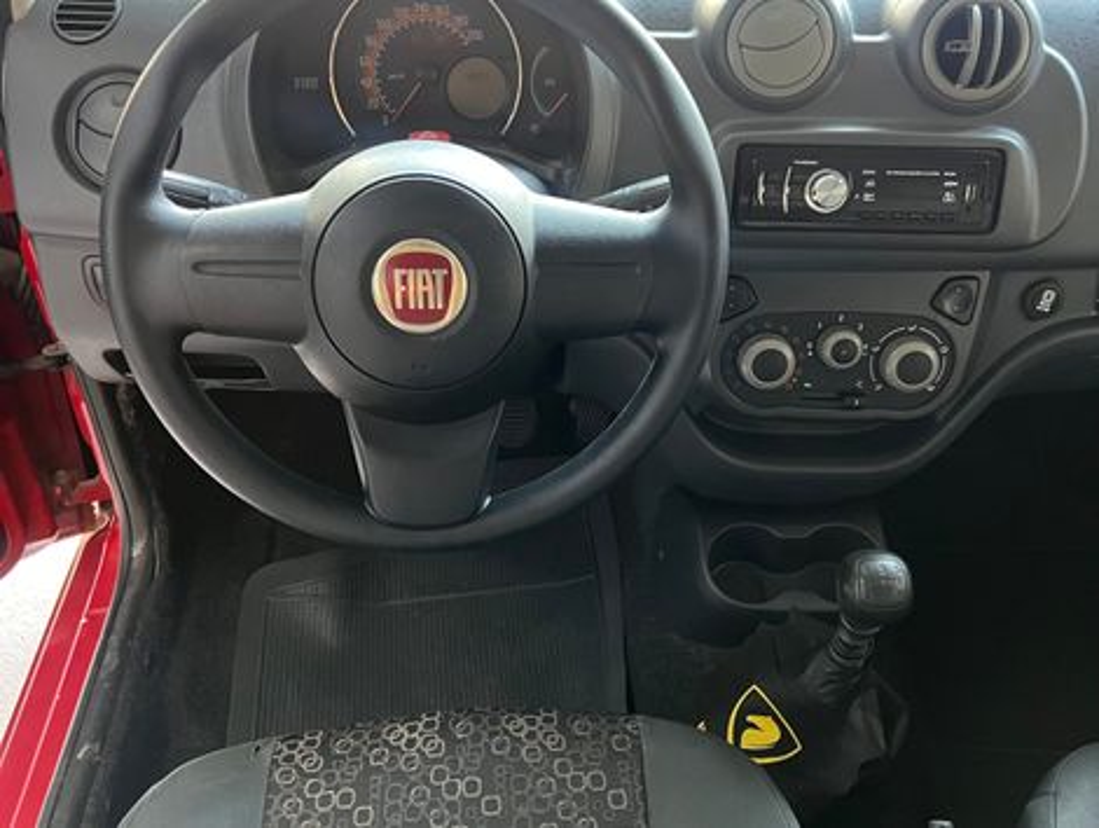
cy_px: 414
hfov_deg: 67.2
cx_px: 550
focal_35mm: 26
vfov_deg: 53.2
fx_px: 827
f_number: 1.5
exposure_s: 1/60
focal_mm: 5.7
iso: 400
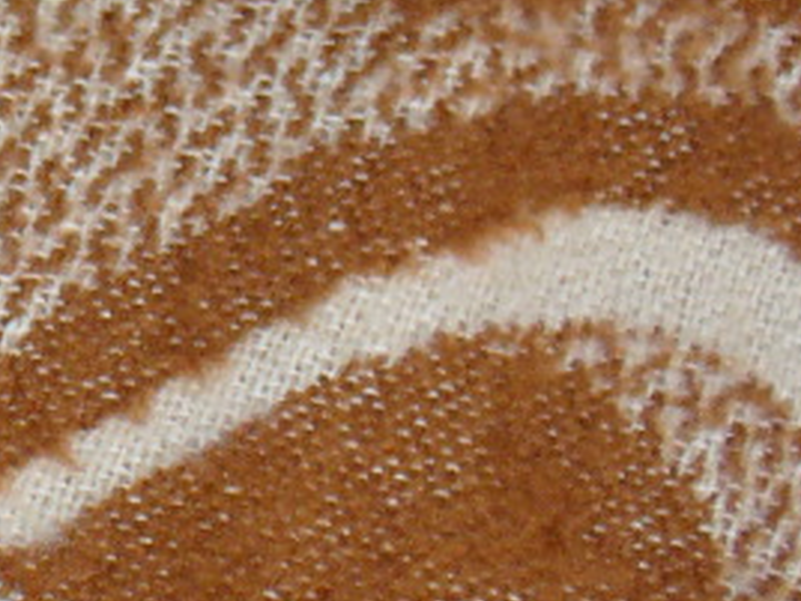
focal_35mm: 177
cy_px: -275
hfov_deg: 10.3
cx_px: -780
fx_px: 4096
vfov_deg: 8.2
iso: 100
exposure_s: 1/8
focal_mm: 6.1
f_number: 2.8
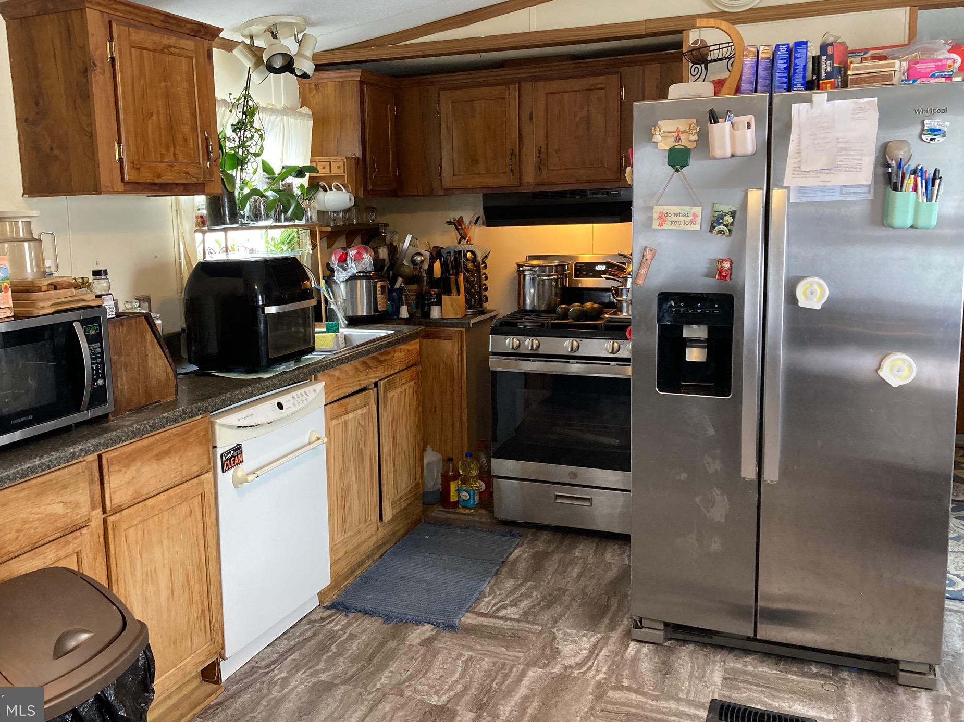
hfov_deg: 58.3
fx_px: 863
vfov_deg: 45.4
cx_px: 447
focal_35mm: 31
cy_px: 330
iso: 160
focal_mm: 3.99
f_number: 1.8
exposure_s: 1/60
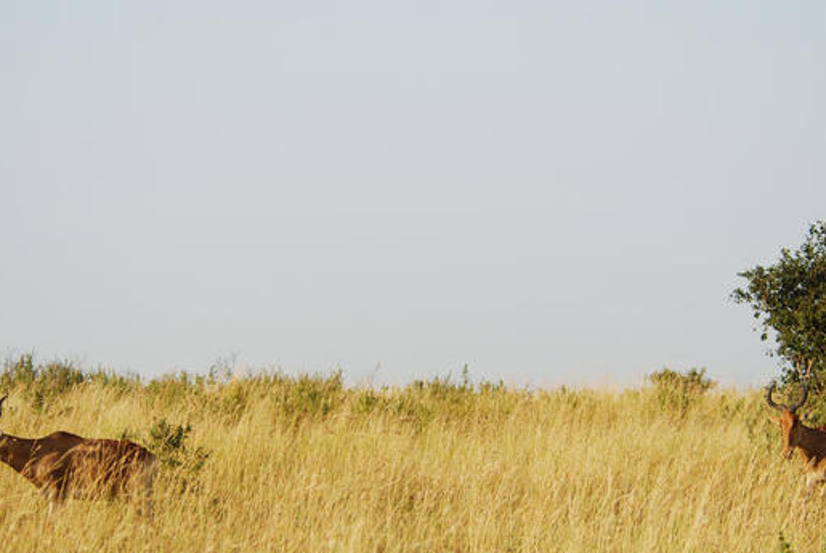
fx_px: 3745
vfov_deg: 8.4
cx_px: 411
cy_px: 324
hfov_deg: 12.6
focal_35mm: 163
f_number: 5
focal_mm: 80
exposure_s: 1/400
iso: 100
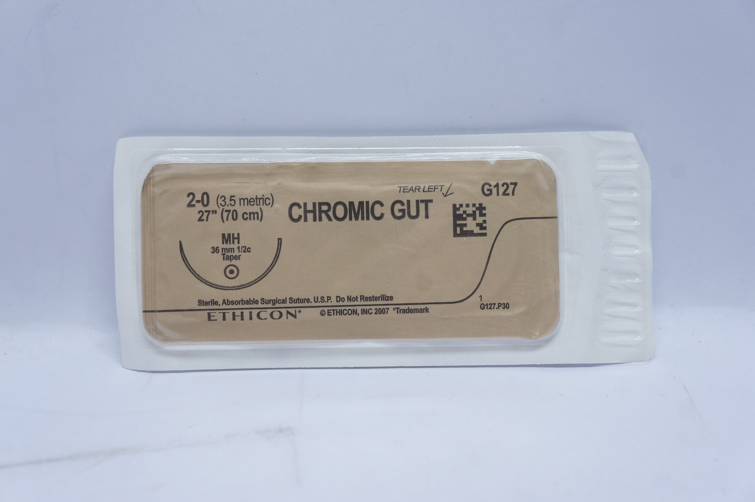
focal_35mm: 52
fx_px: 1100
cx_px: 378
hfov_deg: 37.9
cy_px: 251
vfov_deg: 25.7
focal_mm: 35
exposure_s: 1/60
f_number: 7.1
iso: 800
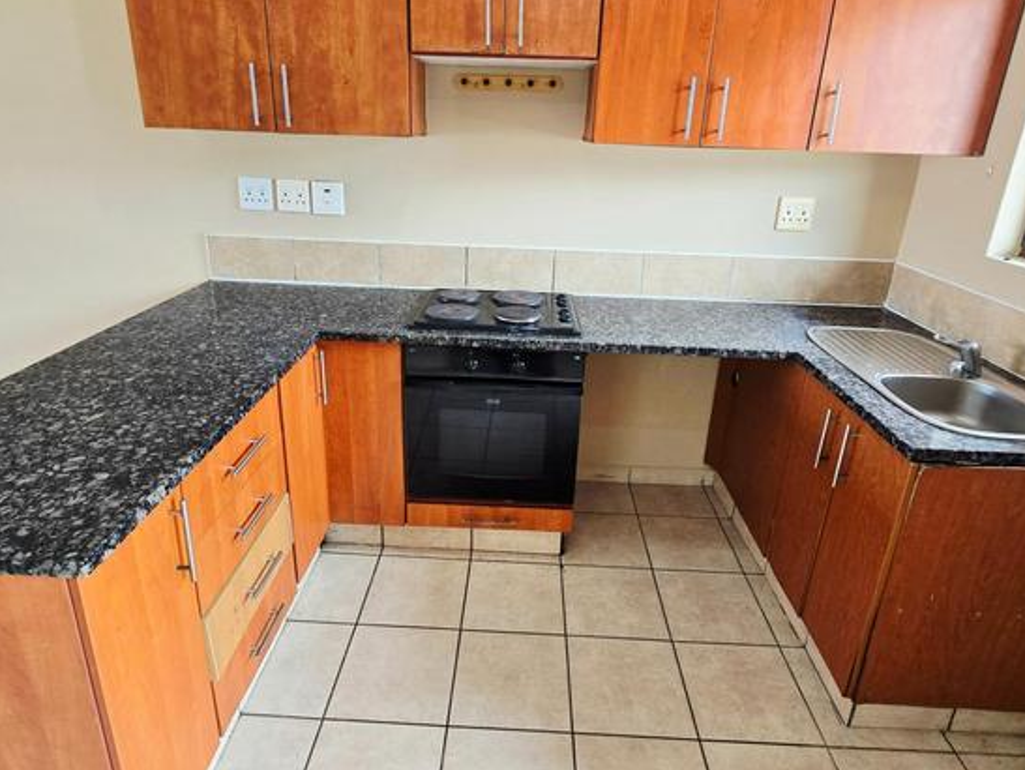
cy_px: 347
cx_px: 504
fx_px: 563
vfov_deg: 68.6
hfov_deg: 84.6
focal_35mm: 19
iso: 80
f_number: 2.2
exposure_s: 1/50.3
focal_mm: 2.2
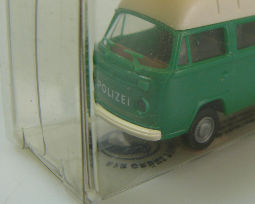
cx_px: 193
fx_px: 491
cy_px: 50
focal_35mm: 65
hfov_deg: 28.7
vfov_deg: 23.2
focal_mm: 7.4
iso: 100
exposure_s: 1/100
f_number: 4
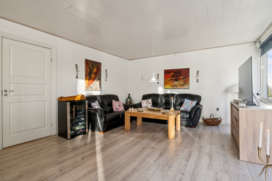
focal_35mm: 18
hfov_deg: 91.5
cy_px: 90
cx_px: 139
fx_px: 132
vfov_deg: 68.8
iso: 200
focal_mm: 16.5
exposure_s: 1/10
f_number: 8
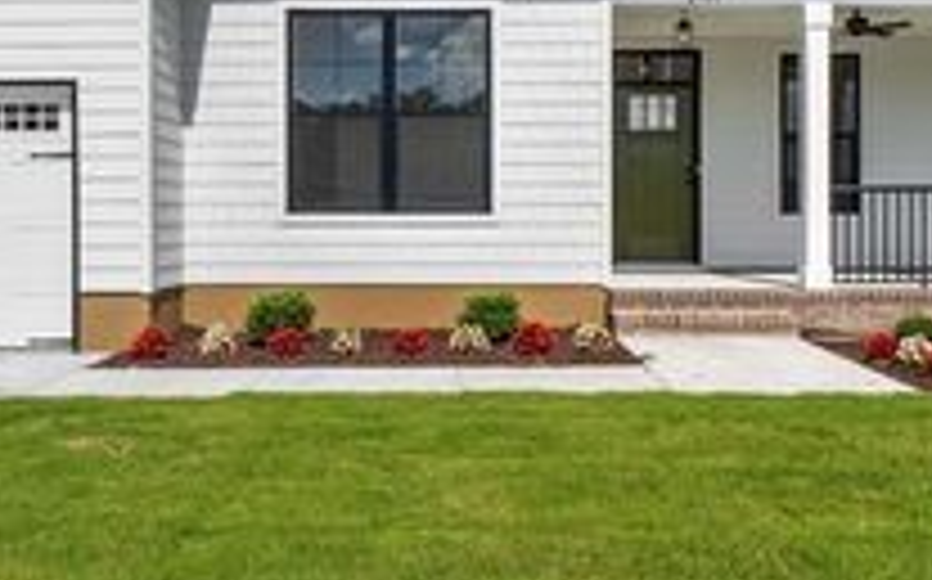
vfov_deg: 34.2
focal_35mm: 37
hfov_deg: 52.8
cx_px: 473
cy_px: 214
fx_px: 939
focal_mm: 10
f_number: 8
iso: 250
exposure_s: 1/1600
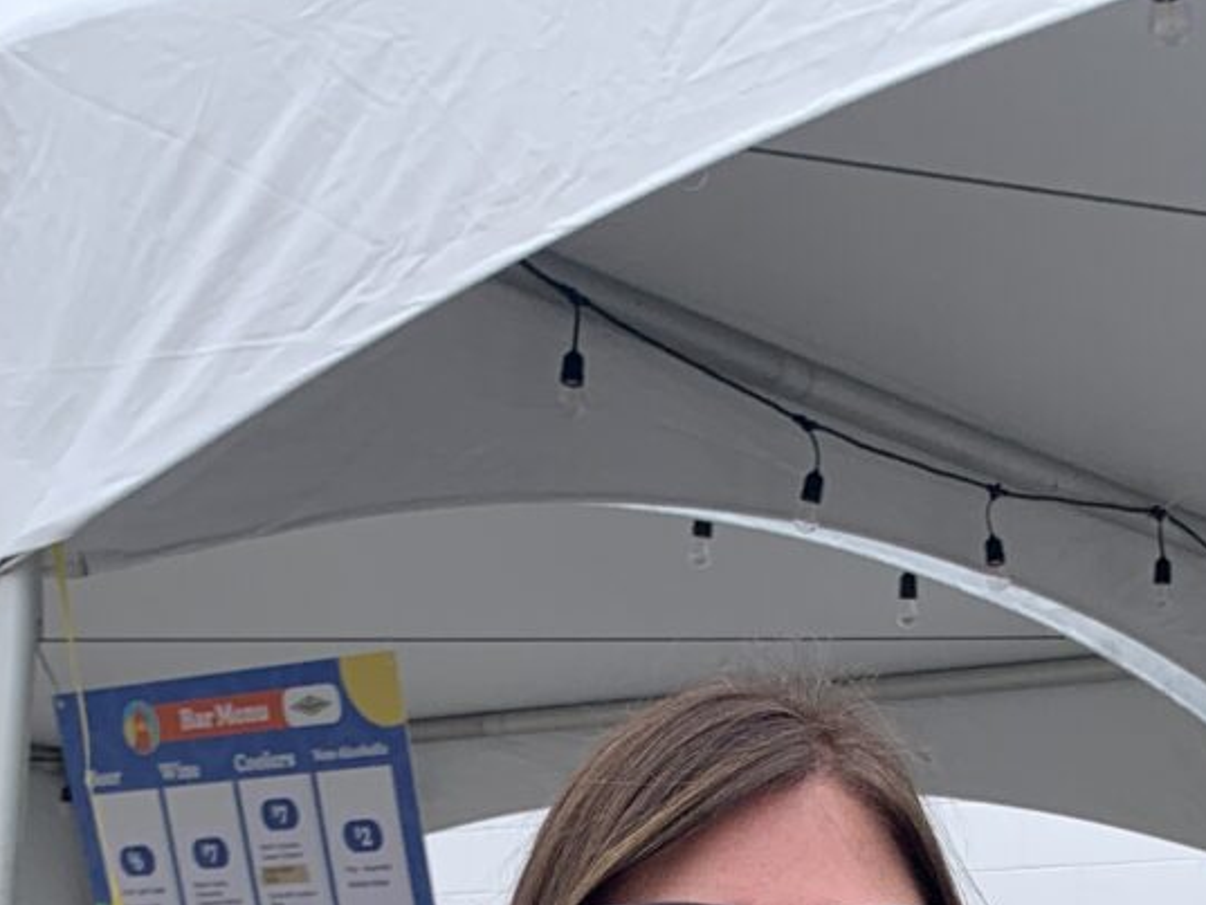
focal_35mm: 93
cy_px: 1597
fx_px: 3241
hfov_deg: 20.8
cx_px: 1022
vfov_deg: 14.2
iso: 25
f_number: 1.8
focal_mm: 4.25
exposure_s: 1/759
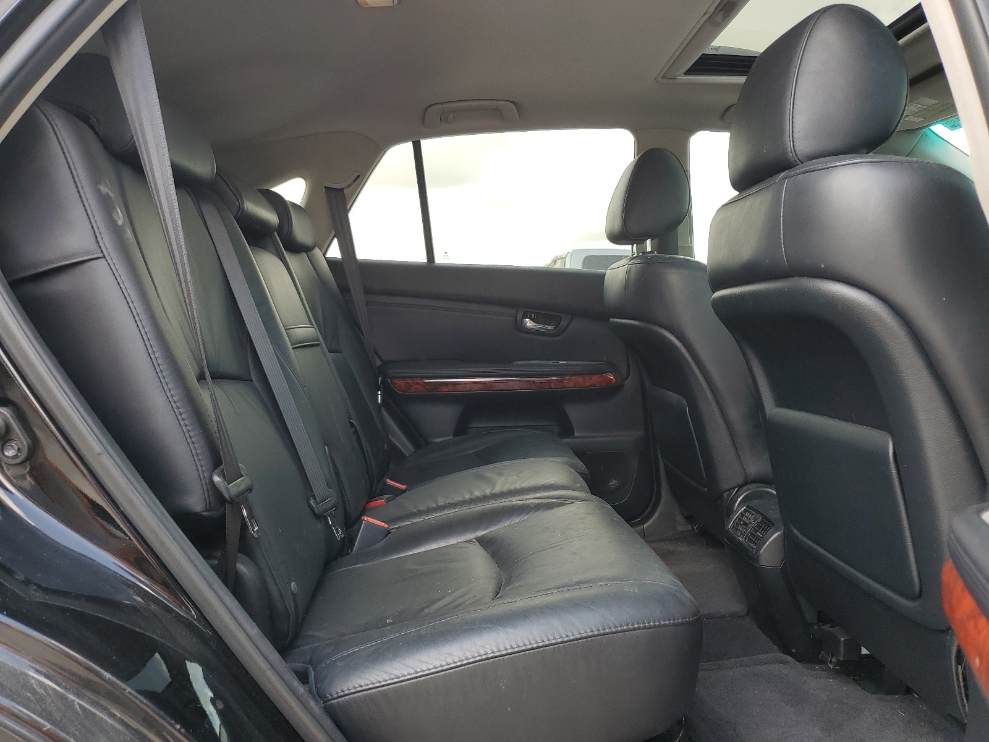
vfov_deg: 53.1
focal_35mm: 26
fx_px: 743
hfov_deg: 67.3
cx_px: 494
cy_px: 371
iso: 50
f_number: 1.5
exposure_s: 1/217
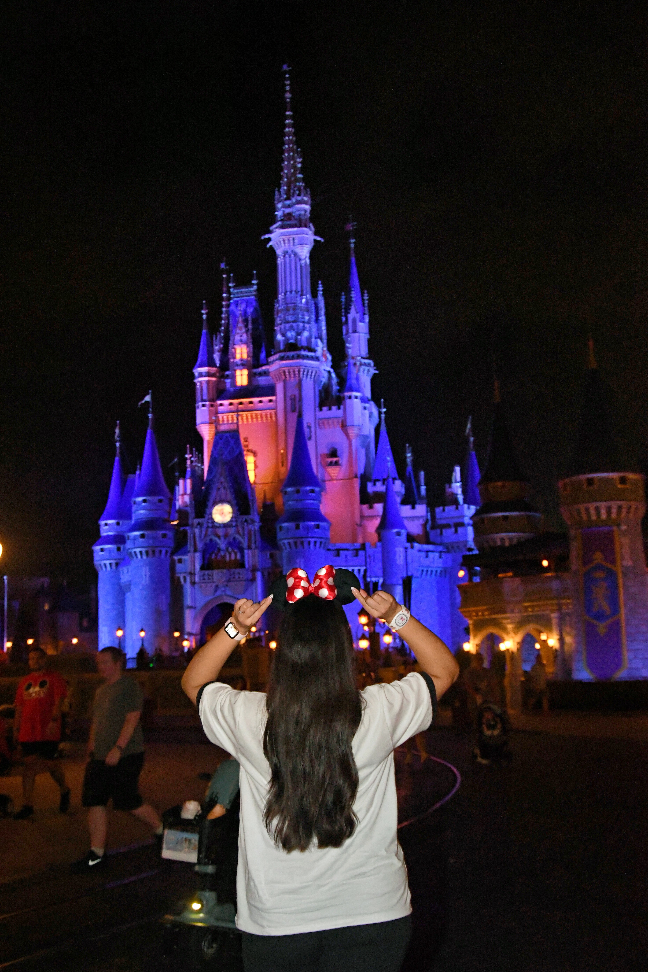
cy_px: 486
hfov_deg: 29.9
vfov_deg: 43.6
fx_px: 1215
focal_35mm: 45
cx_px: 324
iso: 6400
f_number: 5.6
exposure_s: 1/50
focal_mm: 30
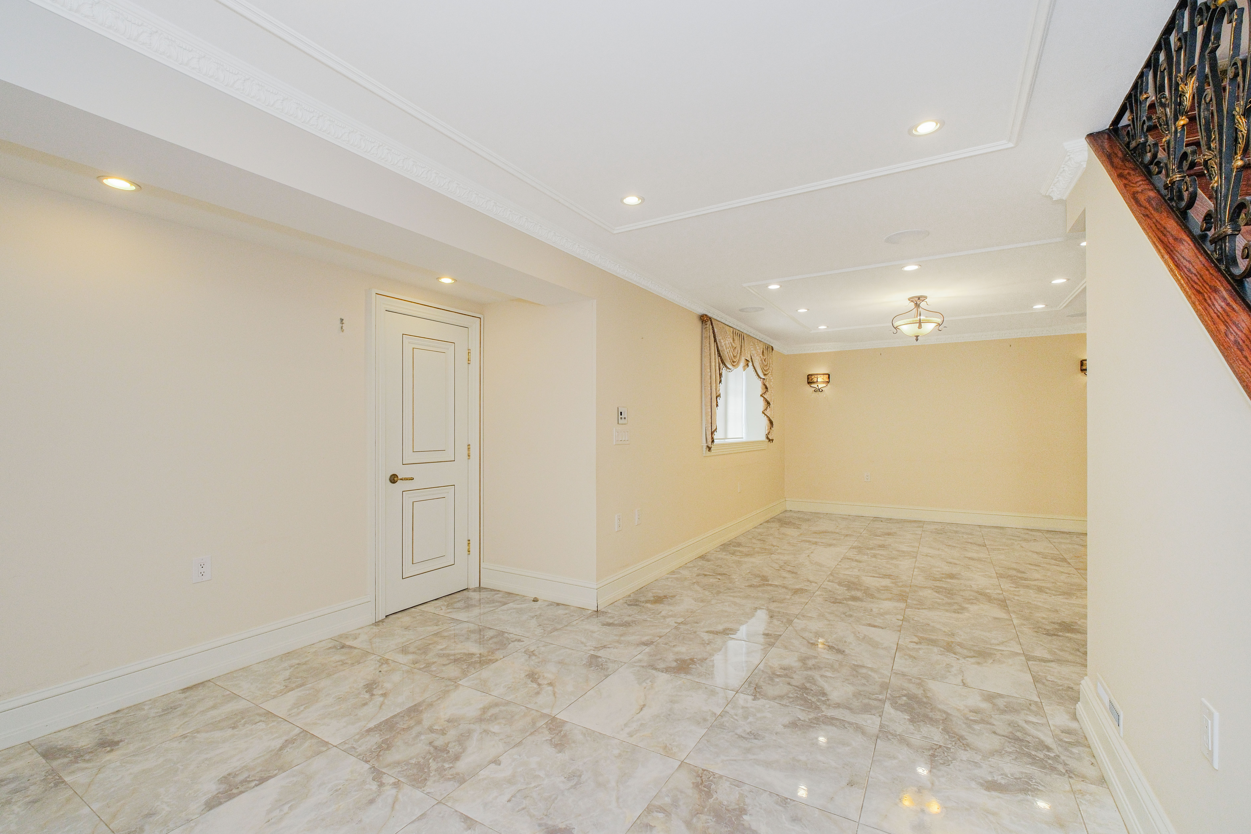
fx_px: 521
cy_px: 417
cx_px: 626
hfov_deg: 100.4
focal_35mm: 15
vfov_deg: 77.3
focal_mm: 10
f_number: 8
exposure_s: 1/60
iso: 800
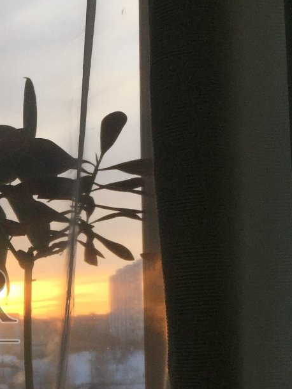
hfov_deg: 18.1
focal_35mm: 76
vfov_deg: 25.2
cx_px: -87
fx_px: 855
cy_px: 310
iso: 32
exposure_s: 1/391
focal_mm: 4.15
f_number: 2.2
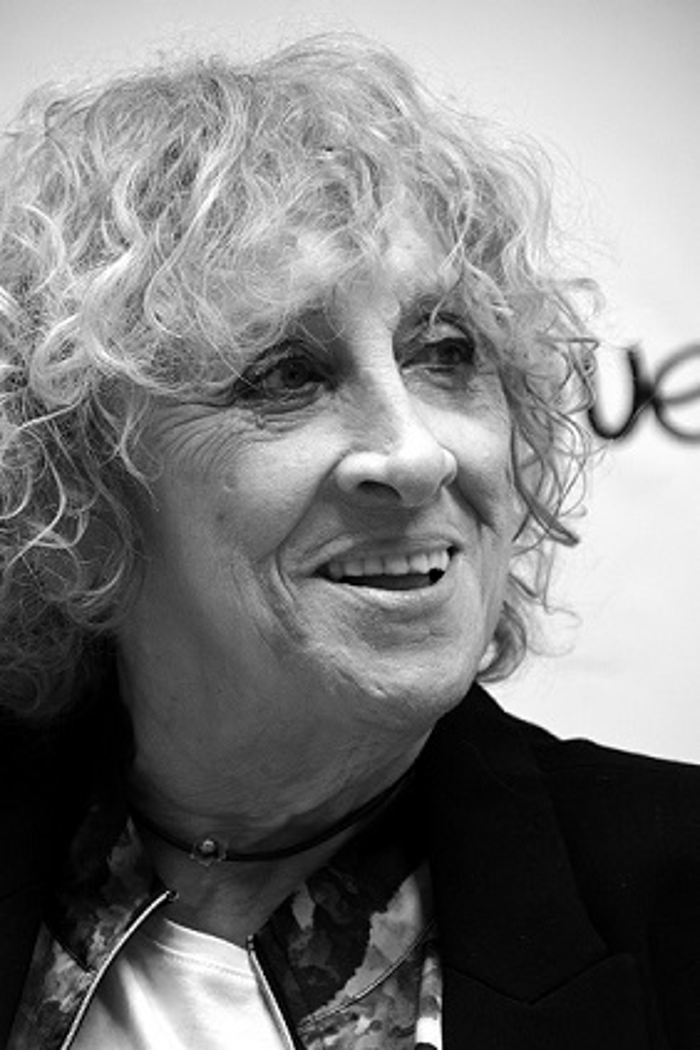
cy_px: 525
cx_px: 350
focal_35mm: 450
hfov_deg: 3.1
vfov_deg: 4.6
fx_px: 13124
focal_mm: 300
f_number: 6.3
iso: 1600
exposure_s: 1/80
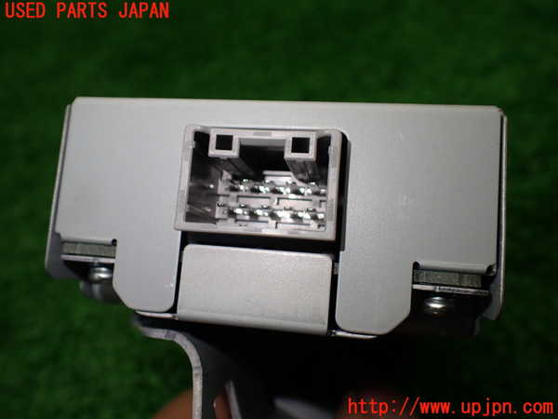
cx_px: 279
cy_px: 210
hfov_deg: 60.0
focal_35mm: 30
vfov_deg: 46.8
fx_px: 484
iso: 100
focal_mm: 5.4
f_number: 2.3
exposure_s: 1/125
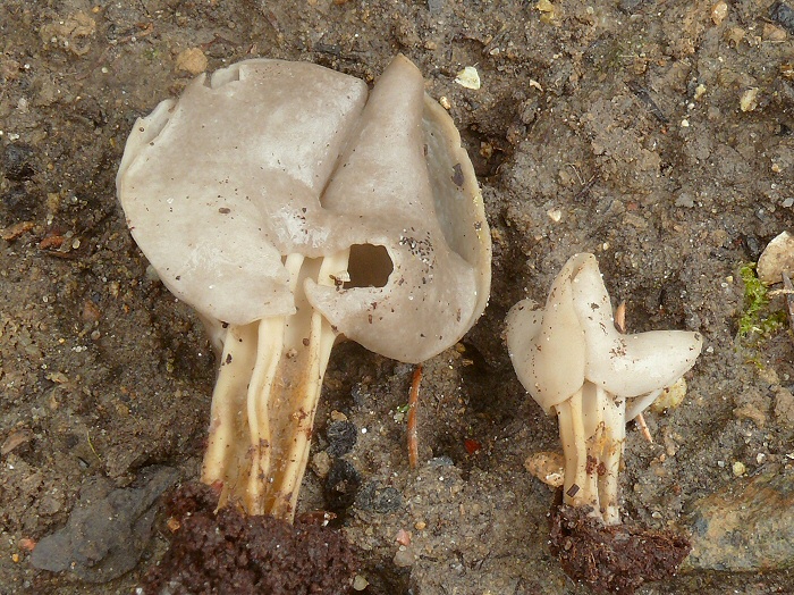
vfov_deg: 20.7
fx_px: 1627
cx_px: 397
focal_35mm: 71
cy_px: 298
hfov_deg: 27.4
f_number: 10
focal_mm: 15
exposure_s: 1/15
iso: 100
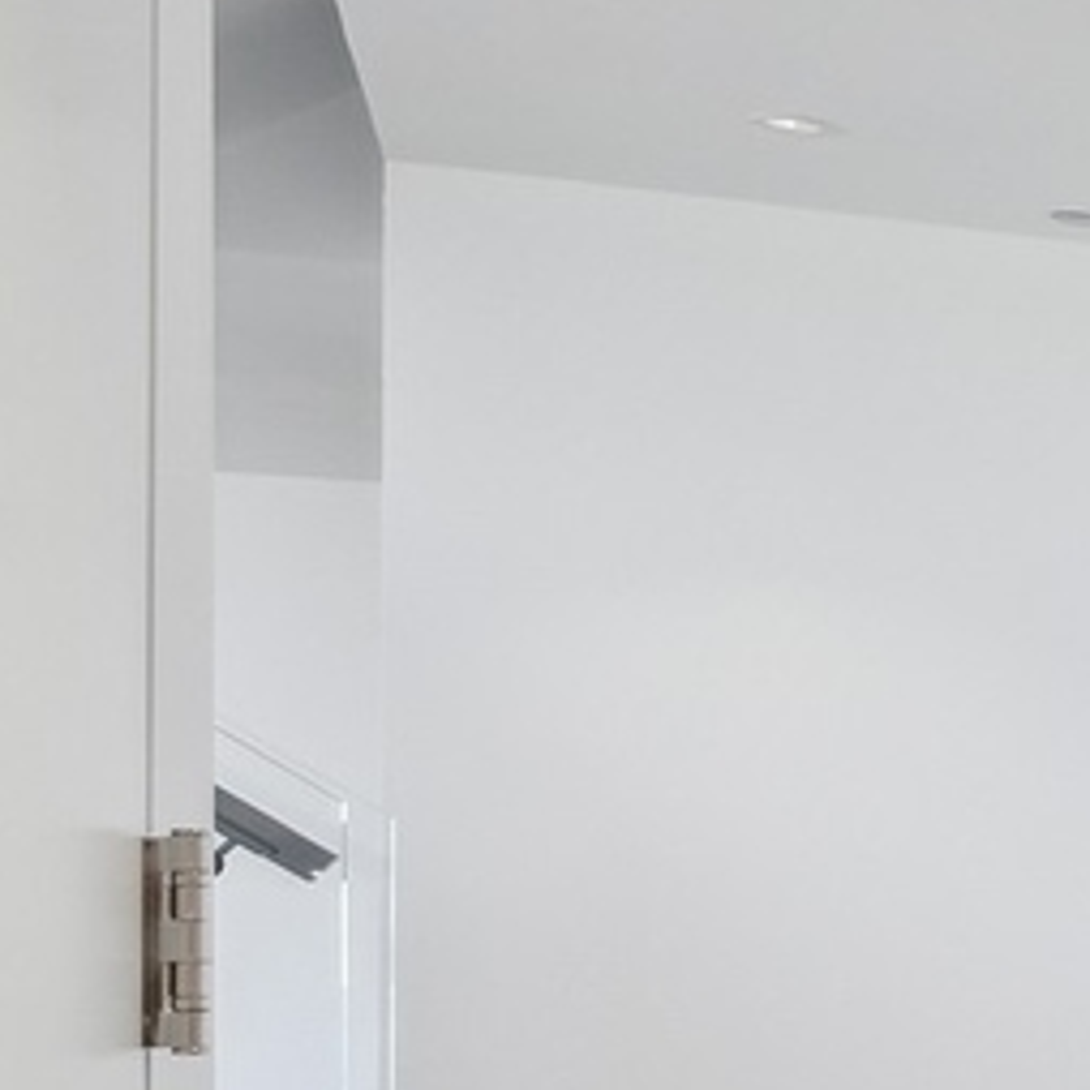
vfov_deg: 22.3
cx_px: 2974
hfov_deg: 12.9
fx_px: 2707
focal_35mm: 76
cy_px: 957
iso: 400
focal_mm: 14
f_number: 8
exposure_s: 1/40
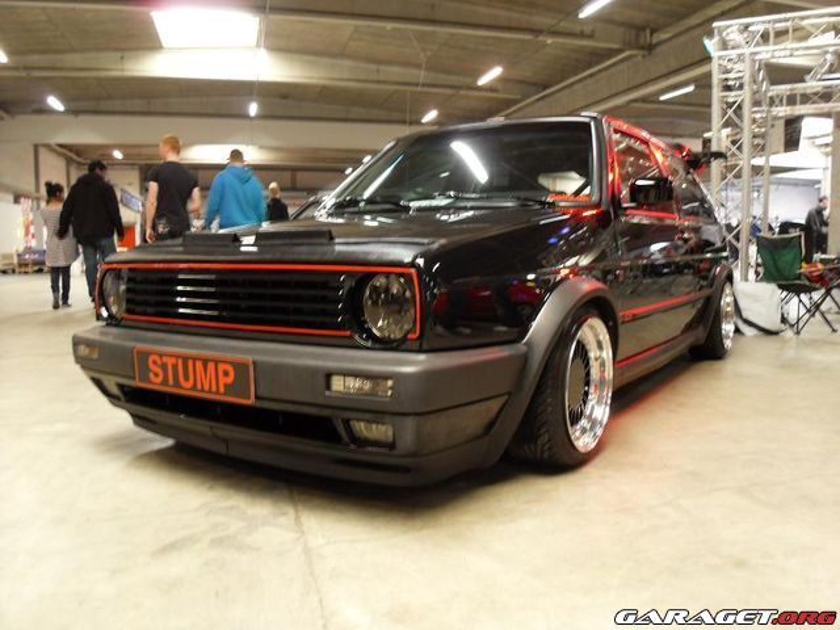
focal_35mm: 28
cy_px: 315
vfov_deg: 49.7
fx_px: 679
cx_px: 420
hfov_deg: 63.4
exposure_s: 1/8
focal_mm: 6
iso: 200
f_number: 2.8
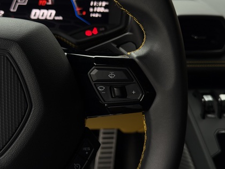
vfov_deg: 30.3
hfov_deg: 39.7
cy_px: 84
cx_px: 112
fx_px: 312
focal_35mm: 48
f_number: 1.78
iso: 125
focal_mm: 6.76
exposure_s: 1/242
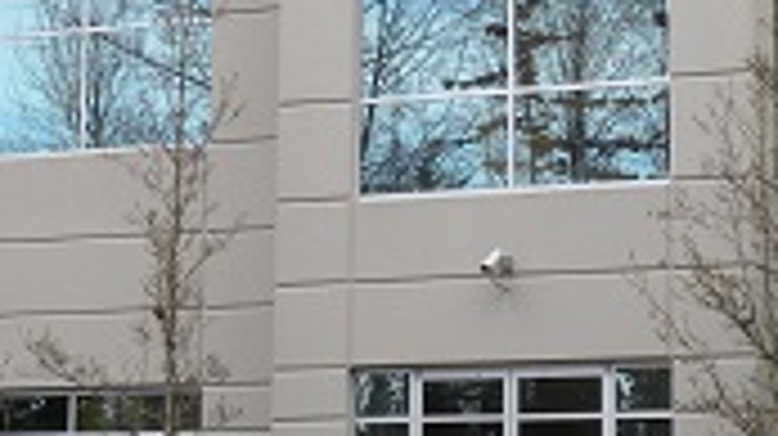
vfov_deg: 11.4
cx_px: 571
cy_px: 198
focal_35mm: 106
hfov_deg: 20.1
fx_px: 2185
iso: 64
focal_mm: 7.4
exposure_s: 1/125
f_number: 4.5
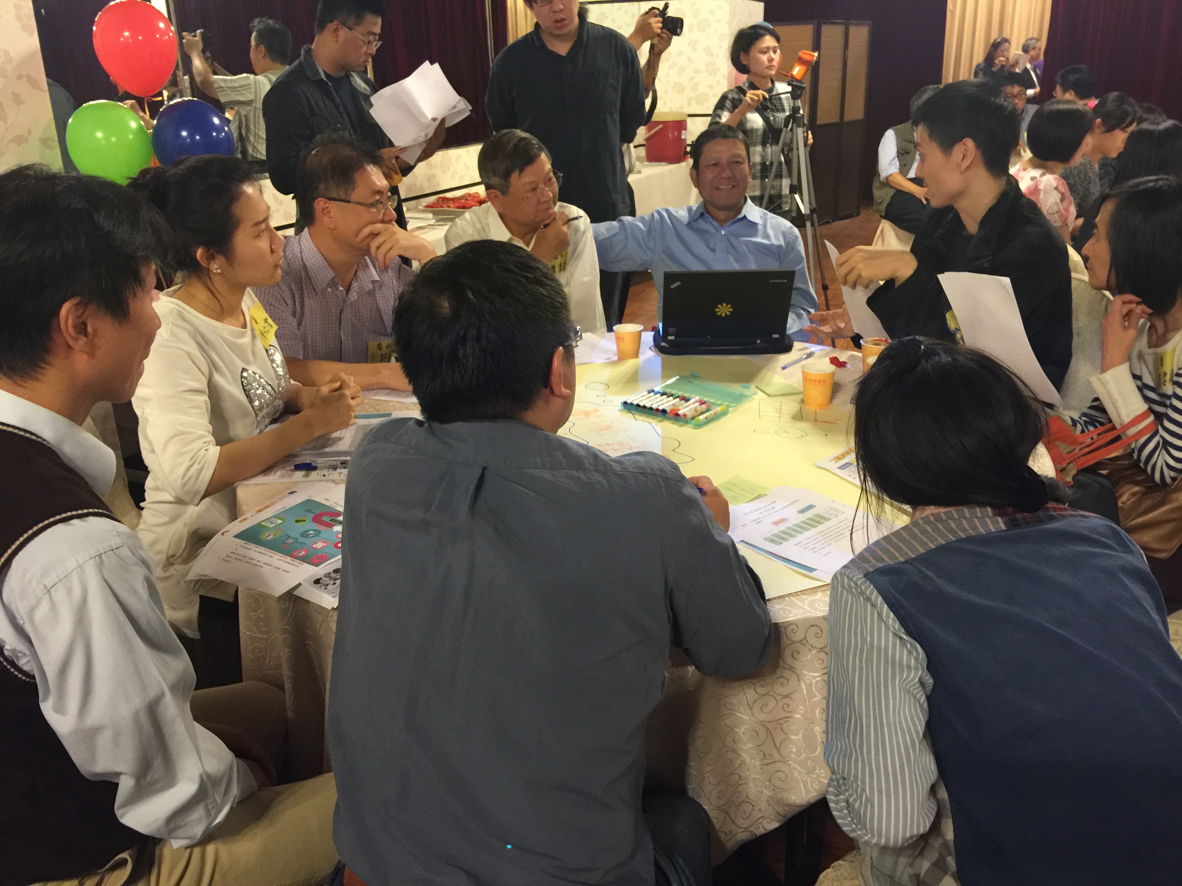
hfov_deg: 61.7
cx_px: 591
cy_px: 443
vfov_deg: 48.2
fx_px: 990
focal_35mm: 29
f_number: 2.2
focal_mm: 4.15
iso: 125
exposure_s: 1/10
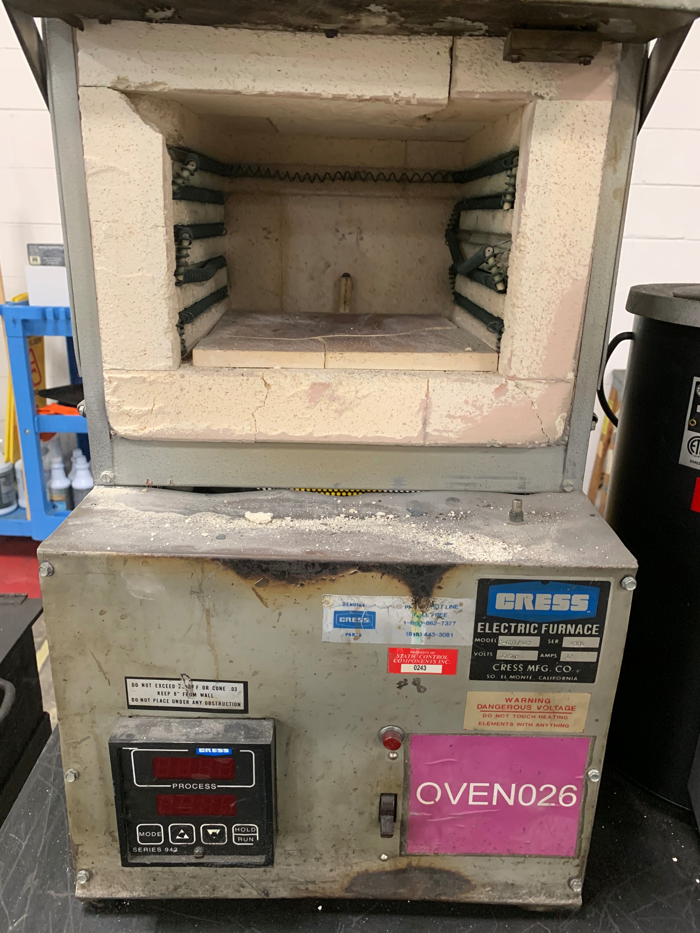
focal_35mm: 26
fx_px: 701
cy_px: 466
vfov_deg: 67.3
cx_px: 350
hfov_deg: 53.1
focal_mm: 4.25
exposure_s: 1/60
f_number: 1.8
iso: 250
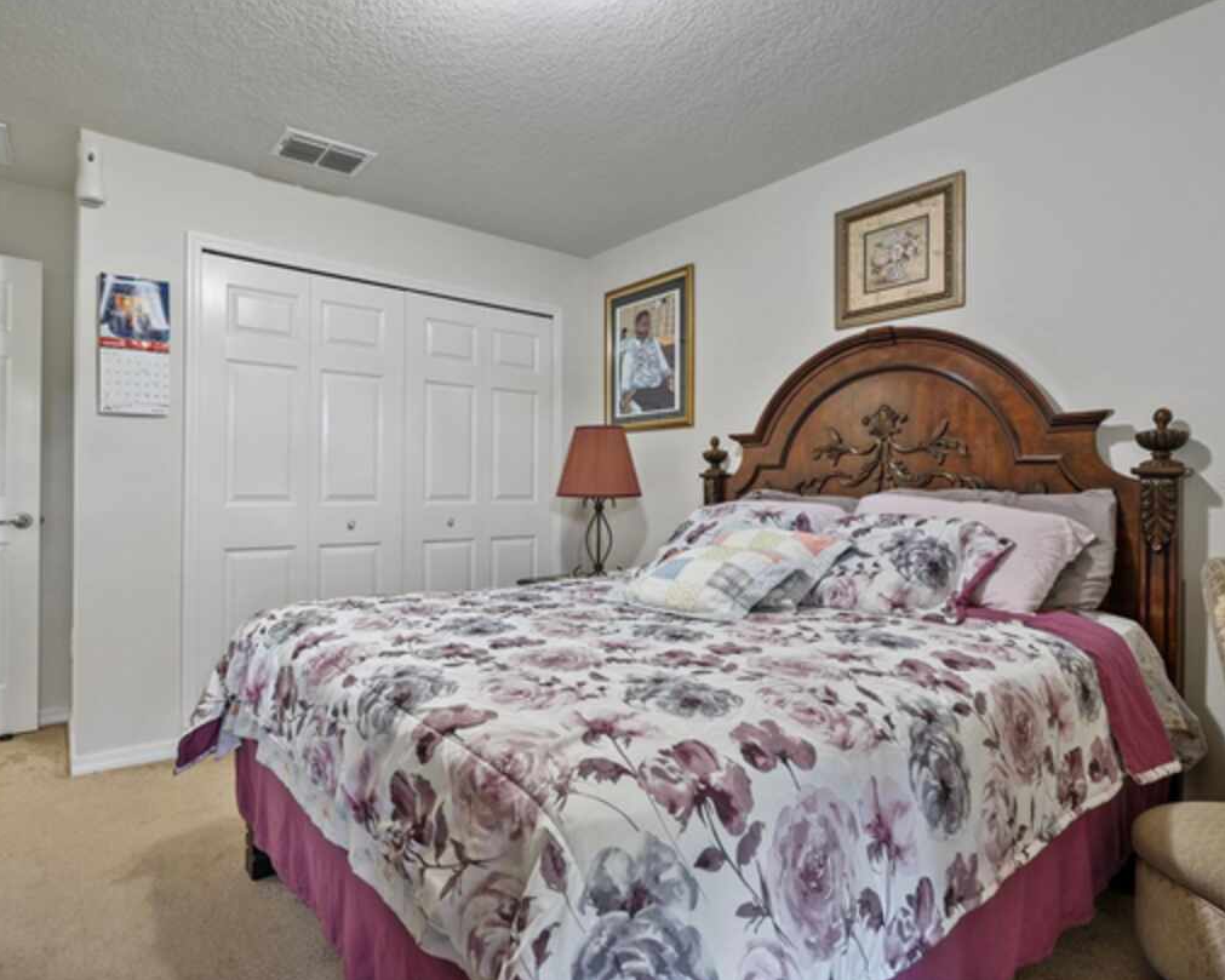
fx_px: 689
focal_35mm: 19
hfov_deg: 82.8
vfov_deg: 70.9
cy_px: 485
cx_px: 530
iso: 400
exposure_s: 1
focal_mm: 16
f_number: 8
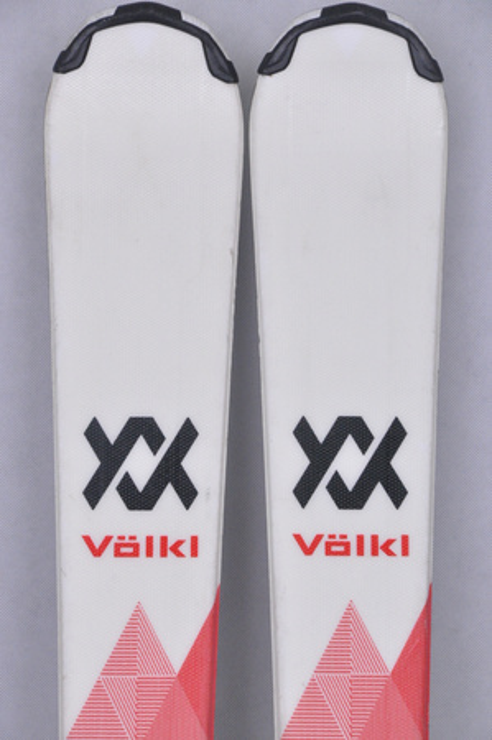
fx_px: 3236
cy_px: 370
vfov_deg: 13.1
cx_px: 246
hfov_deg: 8.7
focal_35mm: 158
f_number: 9.5
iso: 3200
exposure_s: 1/125
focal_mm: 105
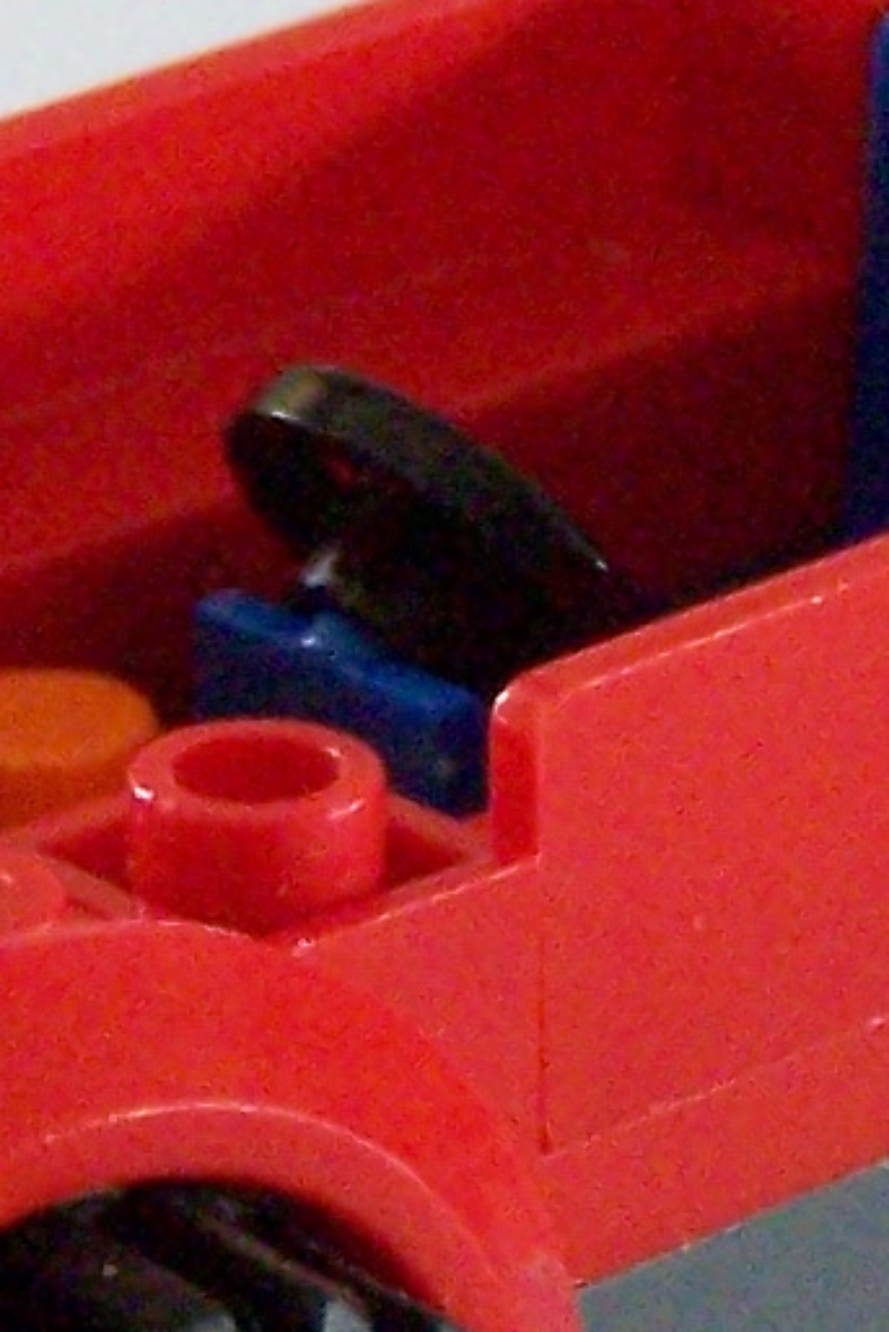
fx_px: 10808
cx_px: 560
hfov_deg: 4.7
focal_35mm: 292
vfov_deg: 7.1
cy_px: 477
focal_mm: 9.3
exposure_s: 1/20
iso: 400
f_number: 3.1
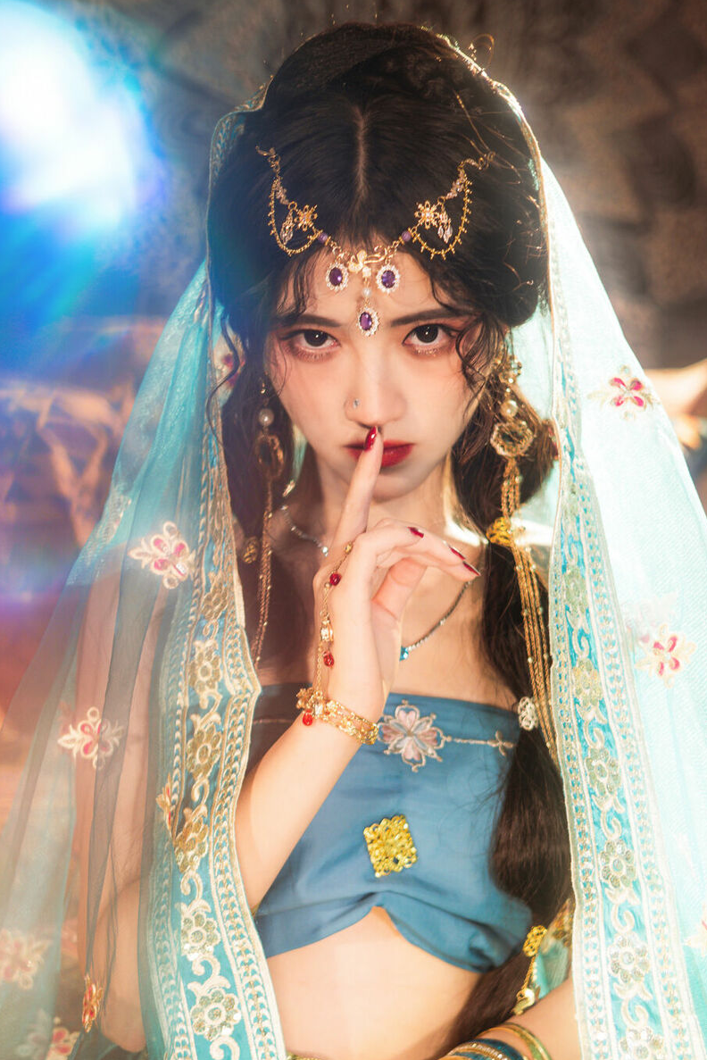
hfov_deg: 20.9
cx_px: 281
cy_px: 679
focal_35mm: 65
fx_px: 1914
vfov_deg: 30.8
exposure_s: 1/200
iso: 640
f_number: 2.2
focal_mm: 50
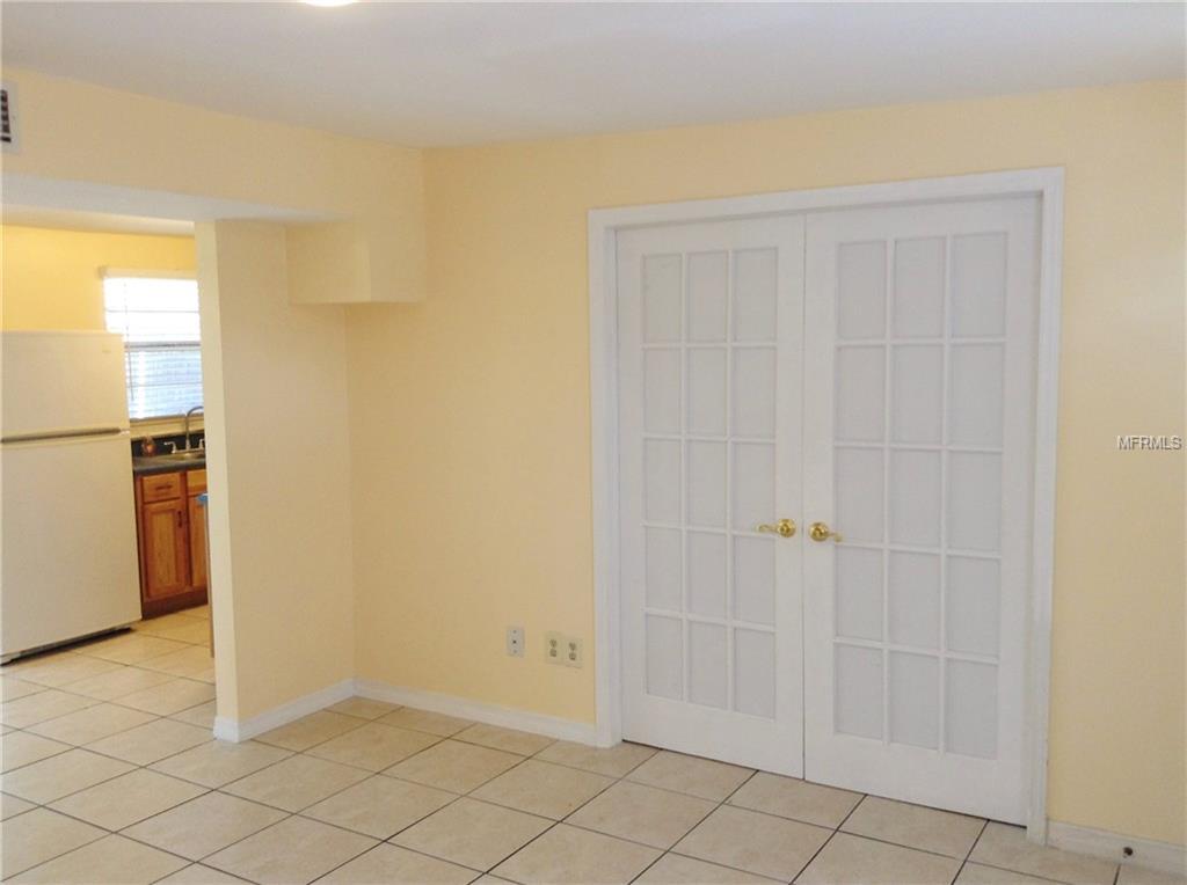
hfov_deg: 55.4
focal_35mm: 33
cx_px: 594
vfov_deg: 42.8
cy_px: 442
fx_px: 1129
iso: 32
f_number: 2.4
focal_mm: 3.3
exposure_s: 1/33
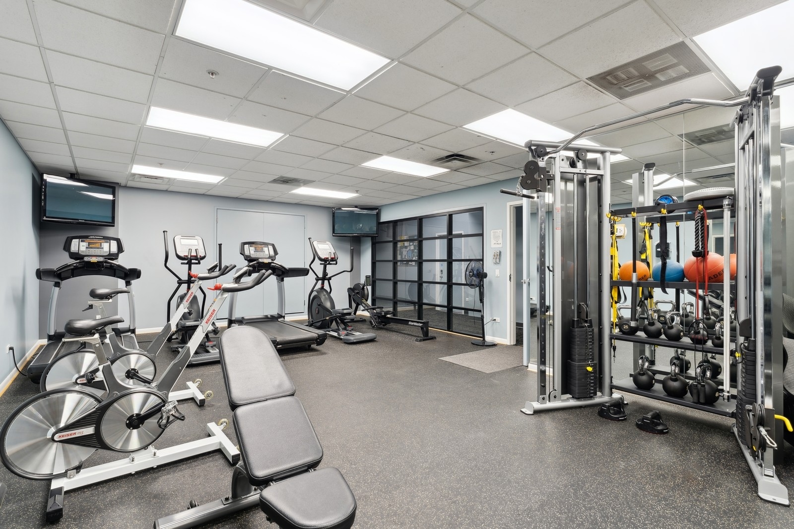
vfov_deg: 70.4
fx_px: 375
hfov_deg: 93.3
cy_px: 264
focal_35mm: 17
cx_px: 397
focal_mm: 17
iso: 320
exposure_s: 1/10
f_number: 7.1
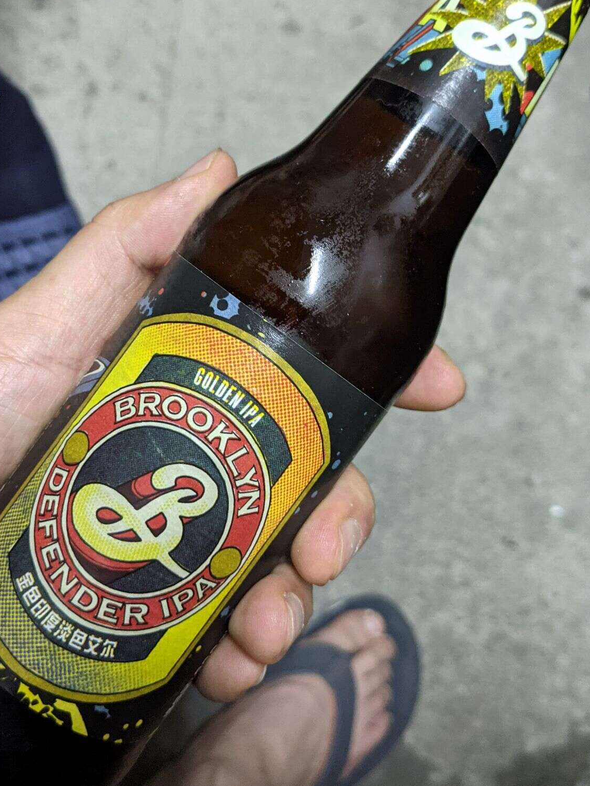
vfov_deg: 50.1
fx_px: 841
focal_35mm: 37
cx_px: 256
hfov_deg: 38.6
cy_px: 356
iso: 359
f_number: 1.73
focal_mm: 4.38
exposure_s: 1/25
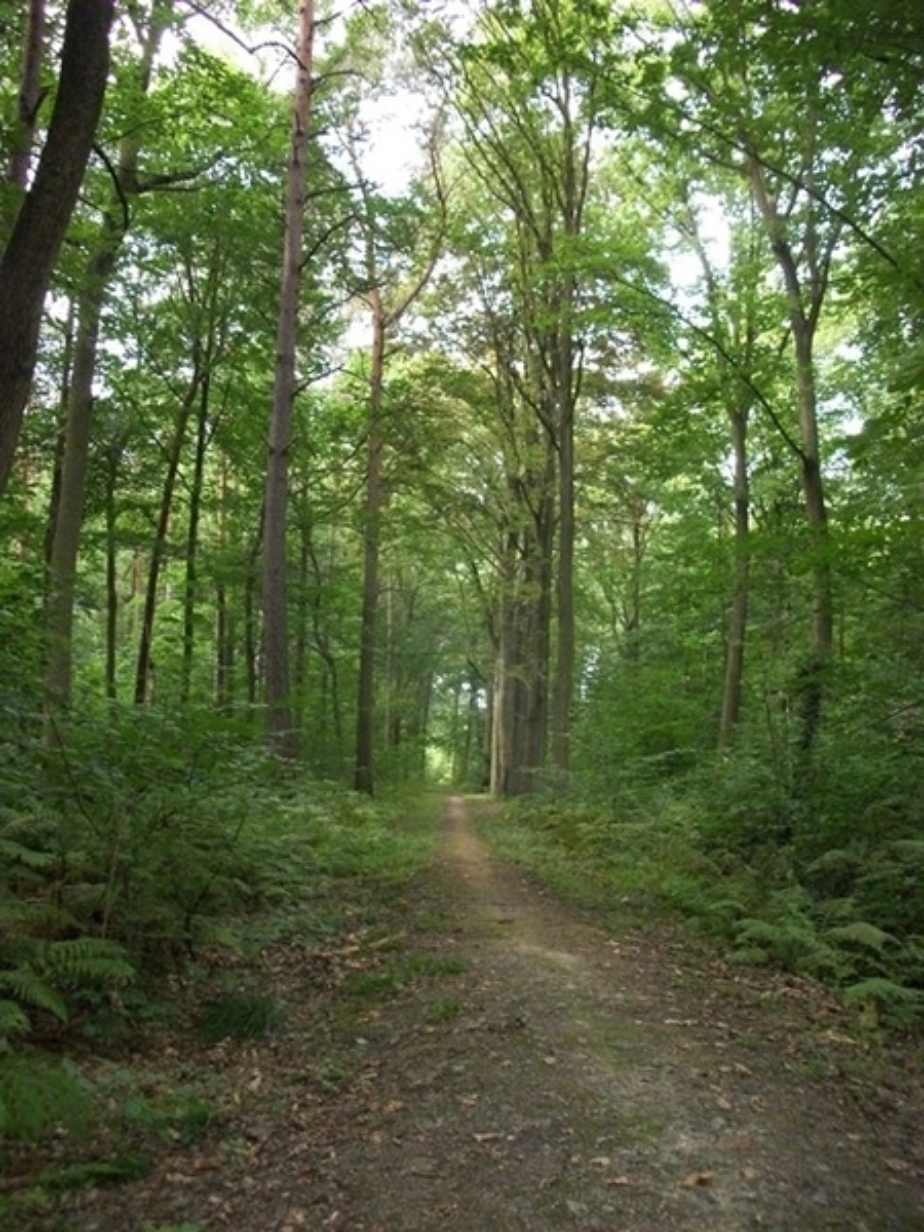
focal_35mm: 32
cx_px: 462
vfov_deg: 56.8
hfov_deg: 44.2
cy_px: 616
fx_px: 1139
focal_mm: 5.7
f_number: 2.9
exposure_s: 1/125
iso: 448
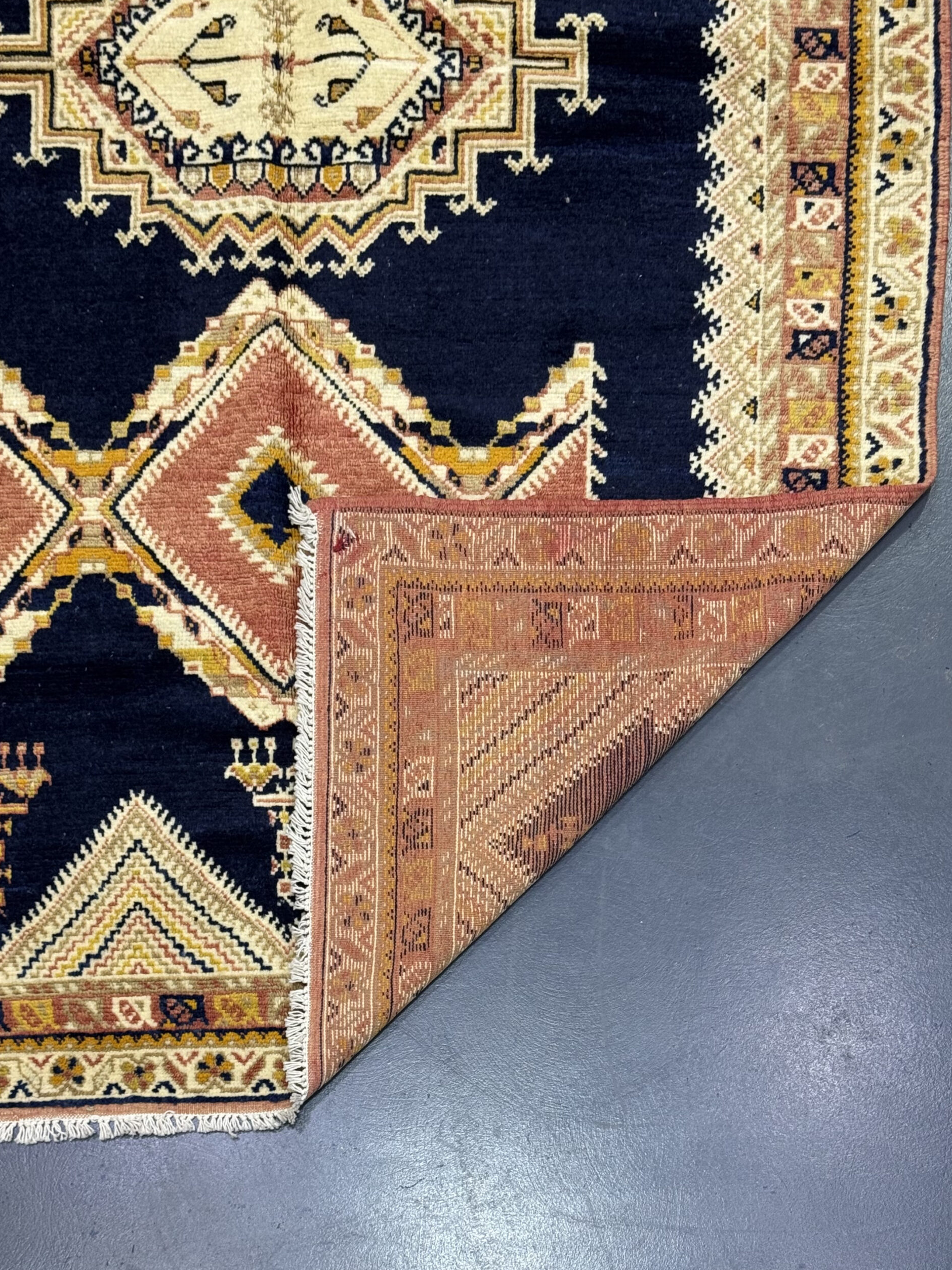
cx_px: 485
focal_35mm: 49
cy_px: 637
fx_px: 1797
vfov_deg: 38.9
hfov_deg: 29.7
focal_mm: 6.76
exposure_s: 1/50
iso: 100
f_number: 1.78
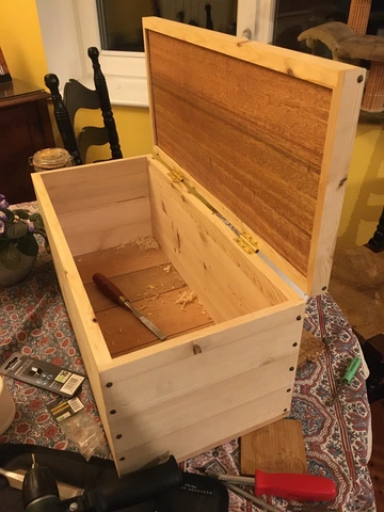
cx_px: 192
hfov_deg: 48.2
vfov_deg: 61.7
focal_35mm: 29
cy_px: 256
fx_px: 429
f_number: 2.2
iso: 250
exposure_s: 1/17
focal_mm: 4.15
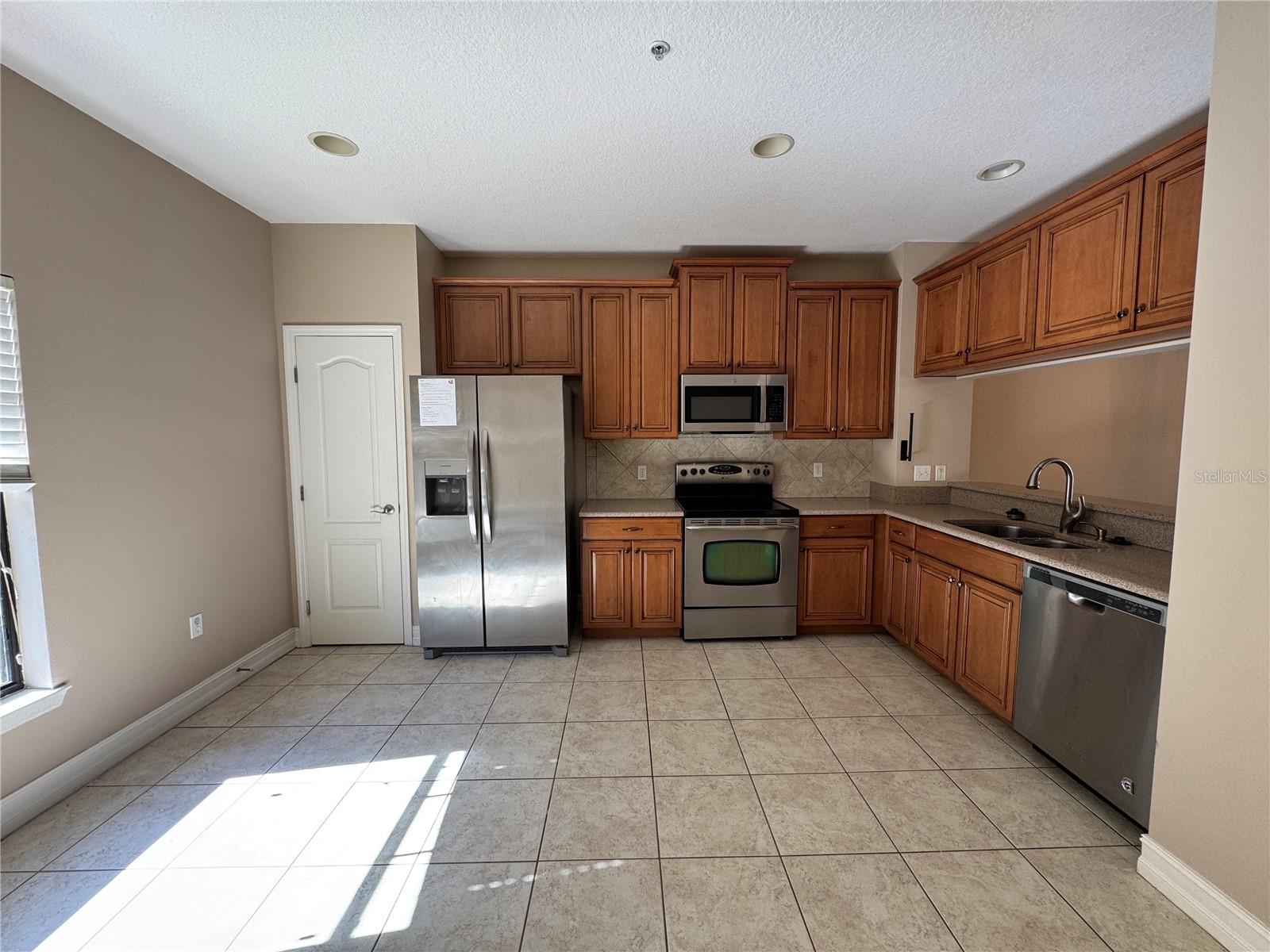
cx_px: 635
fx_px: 514
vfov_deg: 85.7
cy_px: 476
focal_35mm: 14
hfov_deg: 102.1
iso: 80
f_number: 2.2
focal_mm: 2.22
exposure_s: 1/99
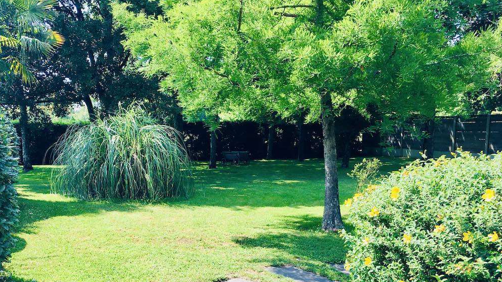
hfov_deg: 52.5
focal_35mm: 38
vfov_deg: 30.5
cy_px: 223
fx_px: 506
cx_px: 202
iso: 25
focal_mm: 4.15
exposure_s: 1/541
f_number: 2.2
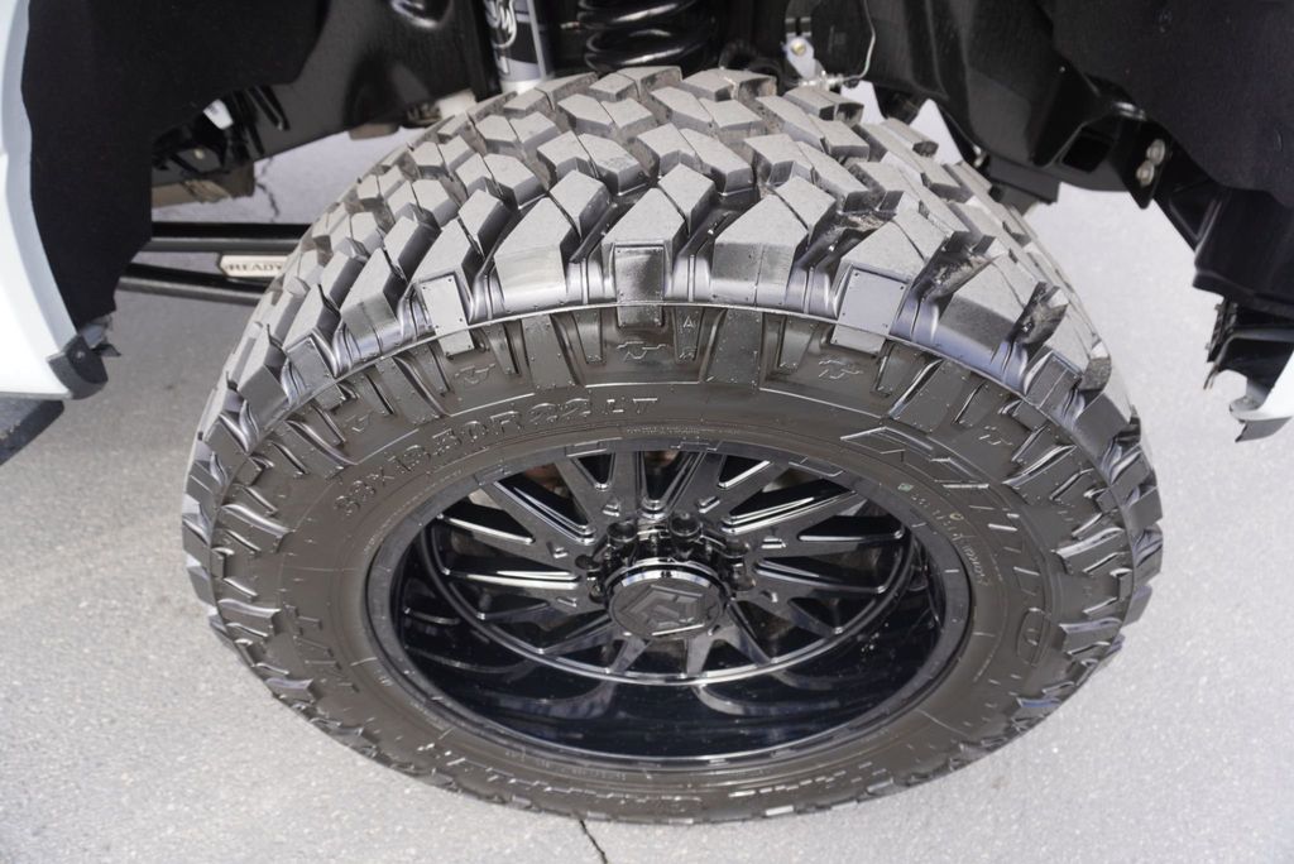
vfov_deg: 53.2
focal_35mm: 24
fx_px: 863
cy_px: 432
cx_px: 647
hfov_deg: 73.7
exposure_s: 1/80
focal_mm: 16
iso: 100
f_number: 4.5
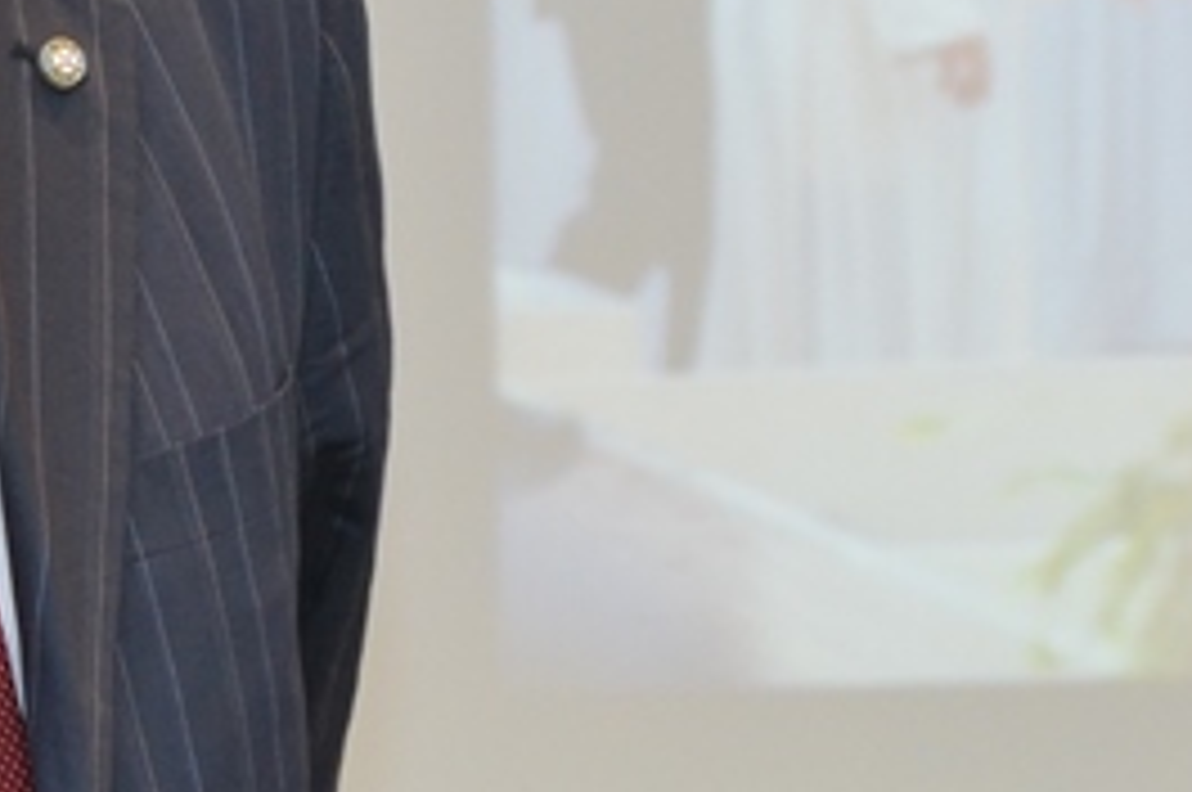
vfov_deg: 3.1
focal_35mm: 446
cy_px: -63
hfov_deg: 4.6
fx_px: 14763
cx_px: -418
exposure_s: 1/125
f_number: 9
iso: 1600
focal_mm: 105
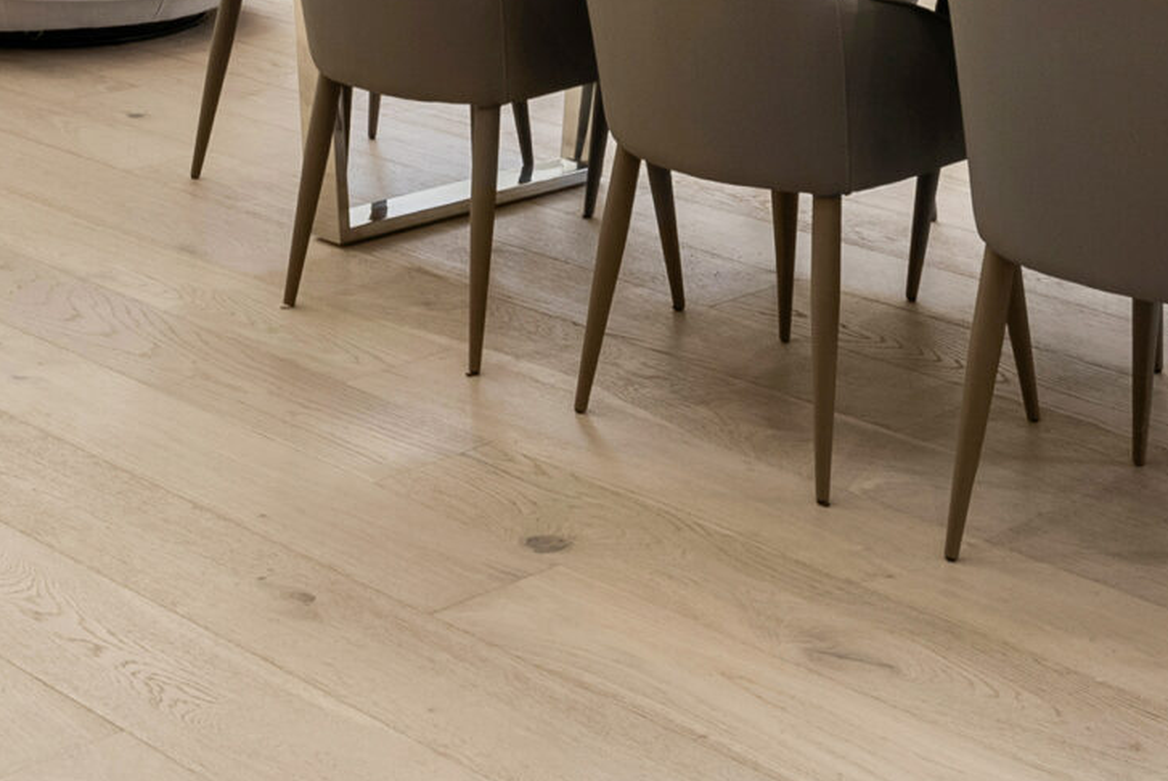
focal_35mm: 81
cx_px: 459
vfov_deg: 15.3
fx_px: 2630
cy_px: -476
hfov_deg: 25.0
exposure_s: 1/50
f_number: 8
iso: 250
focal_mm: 23
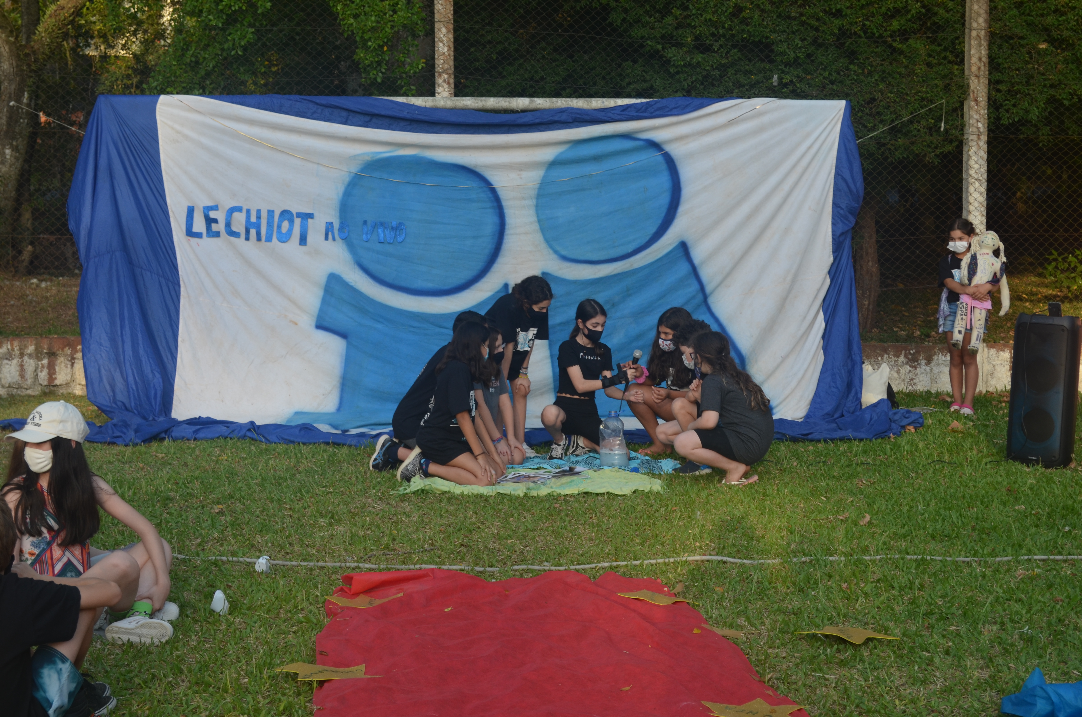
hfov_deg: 30.6
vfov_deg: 20.5
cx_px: 541
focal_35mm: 66
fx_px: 1980
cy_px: 358
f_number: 7.1
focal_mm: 44
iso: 200
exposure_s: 1/200
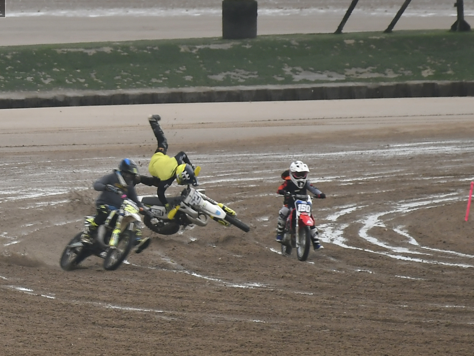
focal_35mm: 203
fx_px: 2780
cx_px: 218
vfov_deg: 7.3
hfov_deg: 9.7
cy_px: 185
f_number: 5.6
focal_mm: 116
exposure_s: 1/125
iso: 320
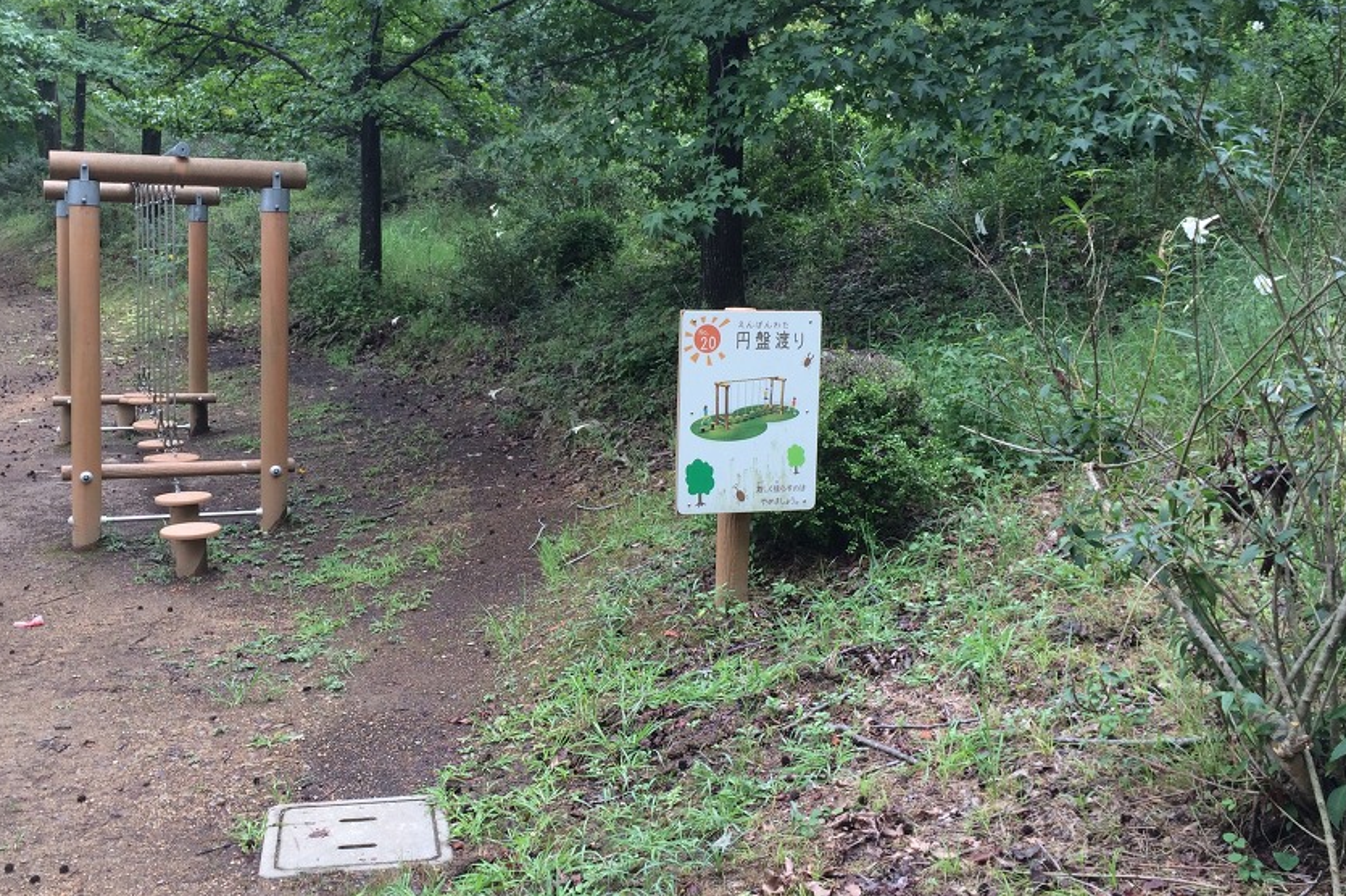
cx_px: 577
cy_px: 384
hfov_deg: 51.7
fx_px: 1383
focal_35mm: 37
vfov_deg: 35.8
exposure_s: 1/187
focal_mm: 4.15
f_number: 2.2
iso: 32
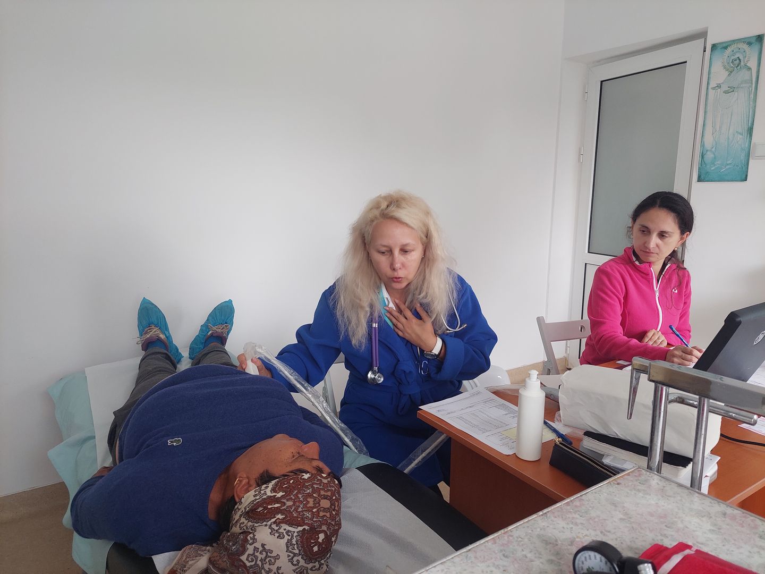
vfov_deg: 56.8
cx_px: 382
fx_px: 530
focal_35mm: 24
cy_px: 287
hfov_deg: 71.6
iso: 250
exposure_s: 1/50
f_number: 1.8
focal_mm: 5.23
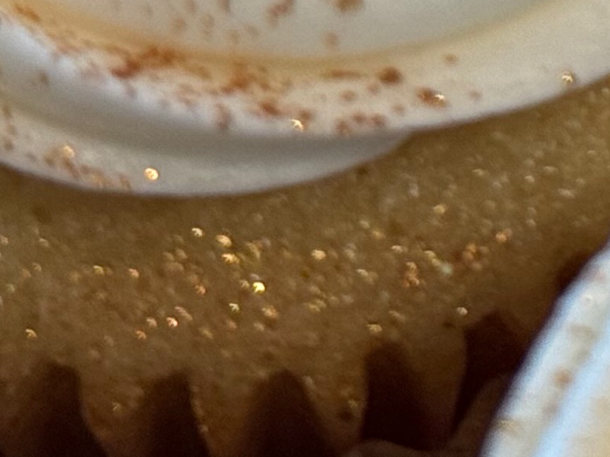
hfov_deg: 7.9
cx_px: 909
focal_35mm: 245
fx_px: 4316
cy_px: -680
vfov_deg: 5.8
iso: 125
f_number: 1.78
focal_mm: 6.76
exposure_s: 1/60
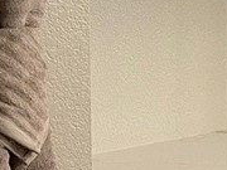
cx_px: 295
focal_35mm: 148
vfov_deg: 10.0
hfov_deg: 12.9
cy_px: 114
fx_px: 971
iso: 250
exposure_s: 1/60
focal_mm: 5.1
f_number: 1.6
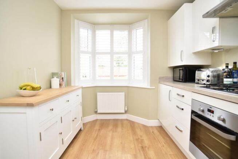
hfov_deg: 83.9
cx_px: 119
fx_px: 132
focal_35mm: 20
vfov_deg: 62.0
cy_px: 80
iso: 800
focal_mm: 20
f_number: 7.1
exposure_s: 1/100
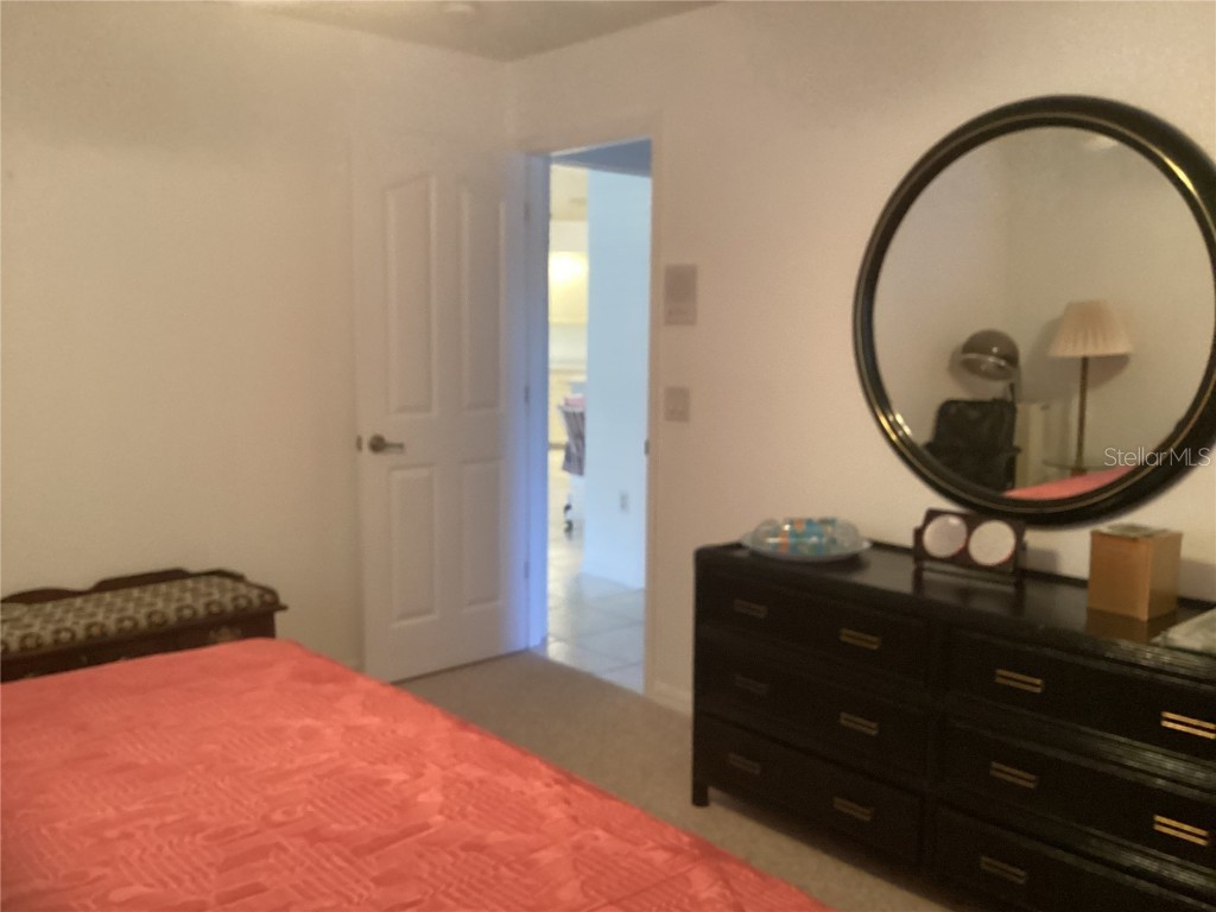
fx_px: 1089
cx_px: 608
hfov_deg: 58.4
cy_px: 456
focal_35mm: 31
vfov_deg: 45.4
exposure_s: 1/40
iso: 400
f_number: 2.4
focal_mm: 3.3
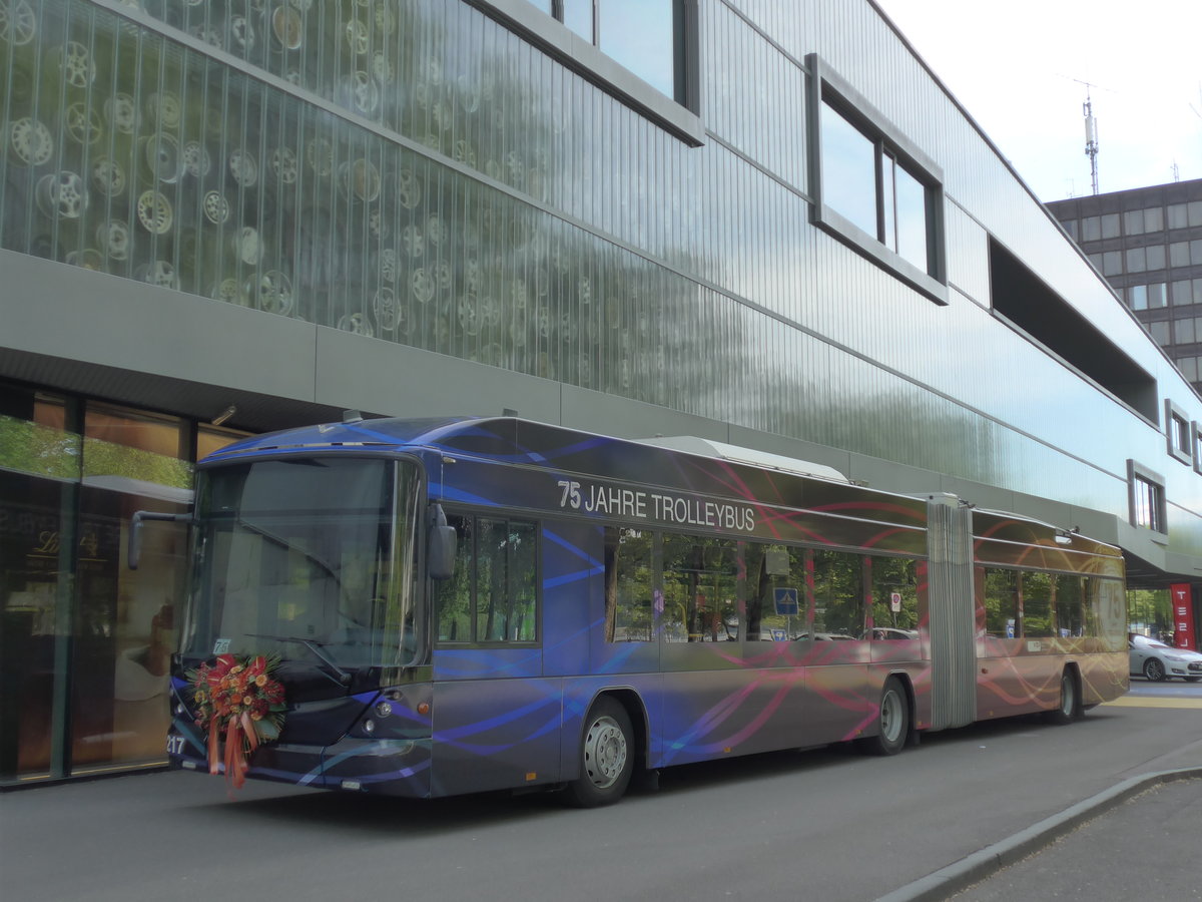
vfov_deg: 35.1
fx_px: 1424
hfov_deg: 45.8
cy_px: 451
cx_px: 601
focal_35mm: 41
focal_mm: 8.4
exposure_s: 1/640
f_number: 2.6
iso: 160
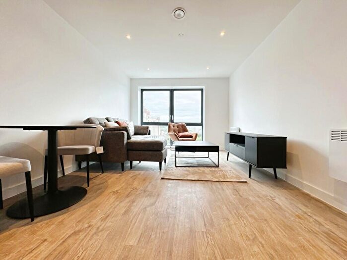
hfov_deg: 102.0
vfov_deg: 85.7
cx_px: 174
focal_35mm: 14
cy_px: 130
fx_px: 140
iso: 40
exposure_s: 1/100
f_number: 2.2
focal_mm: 2.22
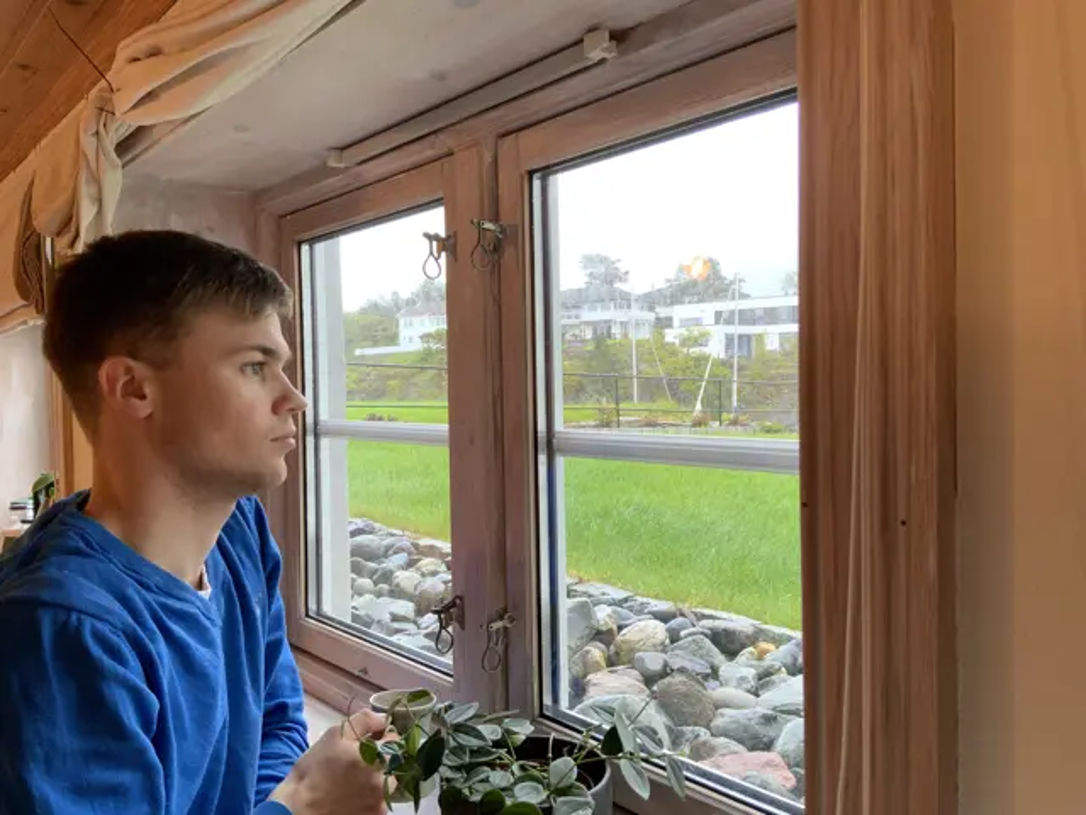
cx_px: 543
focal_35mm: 29
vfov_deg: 48.2
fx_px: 910
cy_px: 408
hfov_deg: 61.7
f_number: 1.8
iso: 40
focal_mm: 3
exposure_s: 1/50
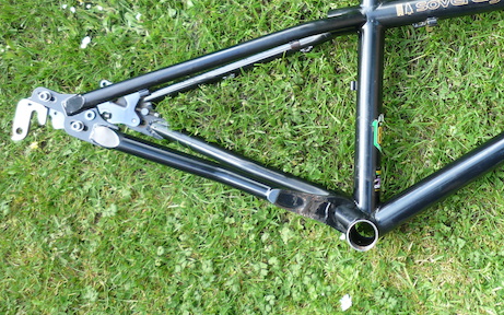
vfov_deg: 27.5
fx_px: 632
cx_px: 435
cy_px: 66
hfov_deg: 40.8
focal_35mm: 46
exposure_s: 1/80
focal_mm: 4.4
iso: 100
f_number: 2.8
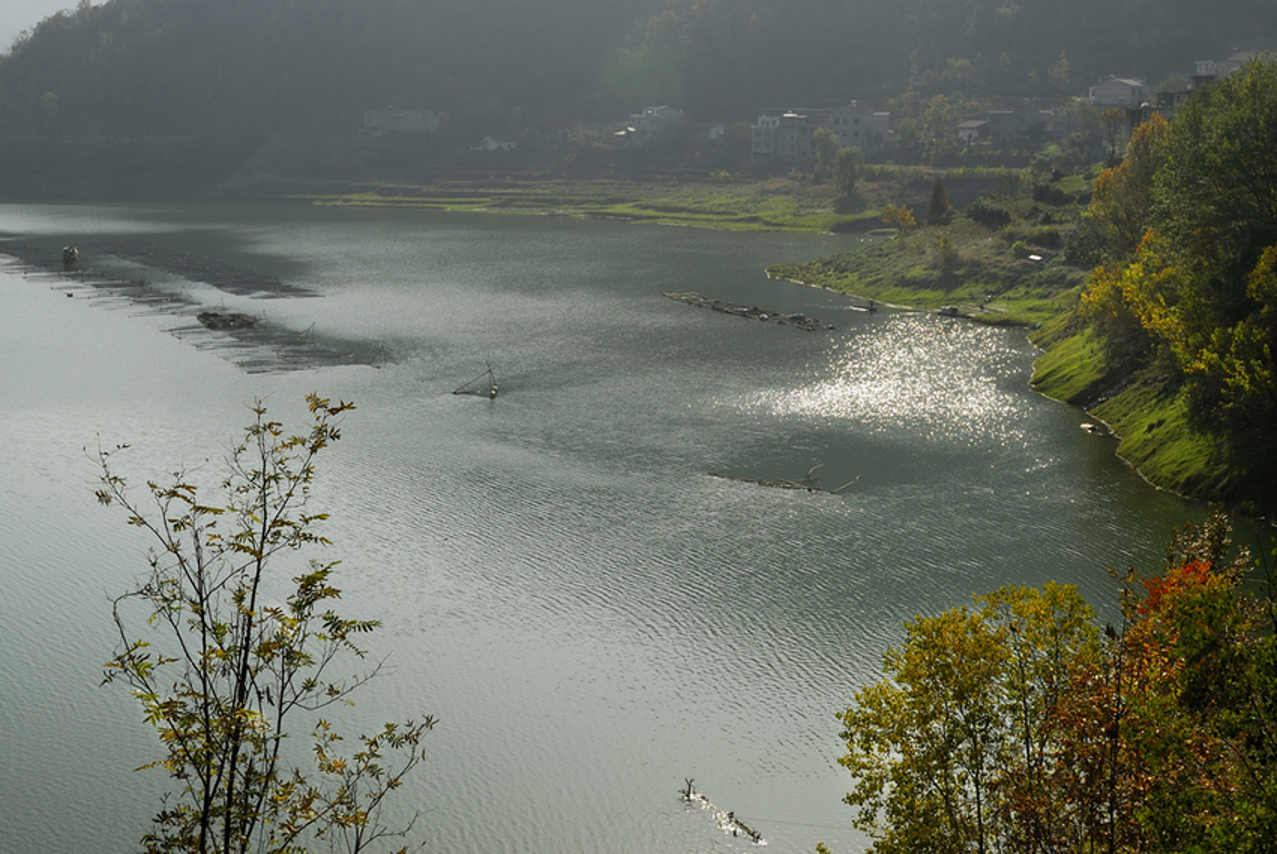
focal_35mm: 56
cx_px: 608
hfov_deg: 35.9
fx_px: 1971
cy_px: 413
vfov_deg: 24.4
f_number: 14
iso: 100
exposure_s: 1/125
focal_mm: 35
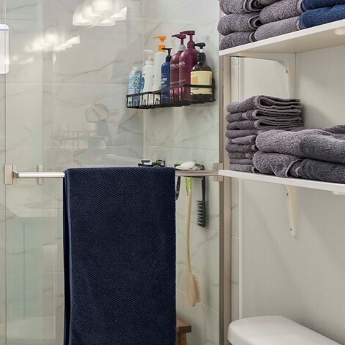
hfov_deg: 29.6
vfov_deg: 30.9
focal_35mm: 55
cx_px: 24
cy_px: 116
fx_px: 620
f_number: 6.7
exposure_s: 1/30
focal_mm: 18
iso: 320
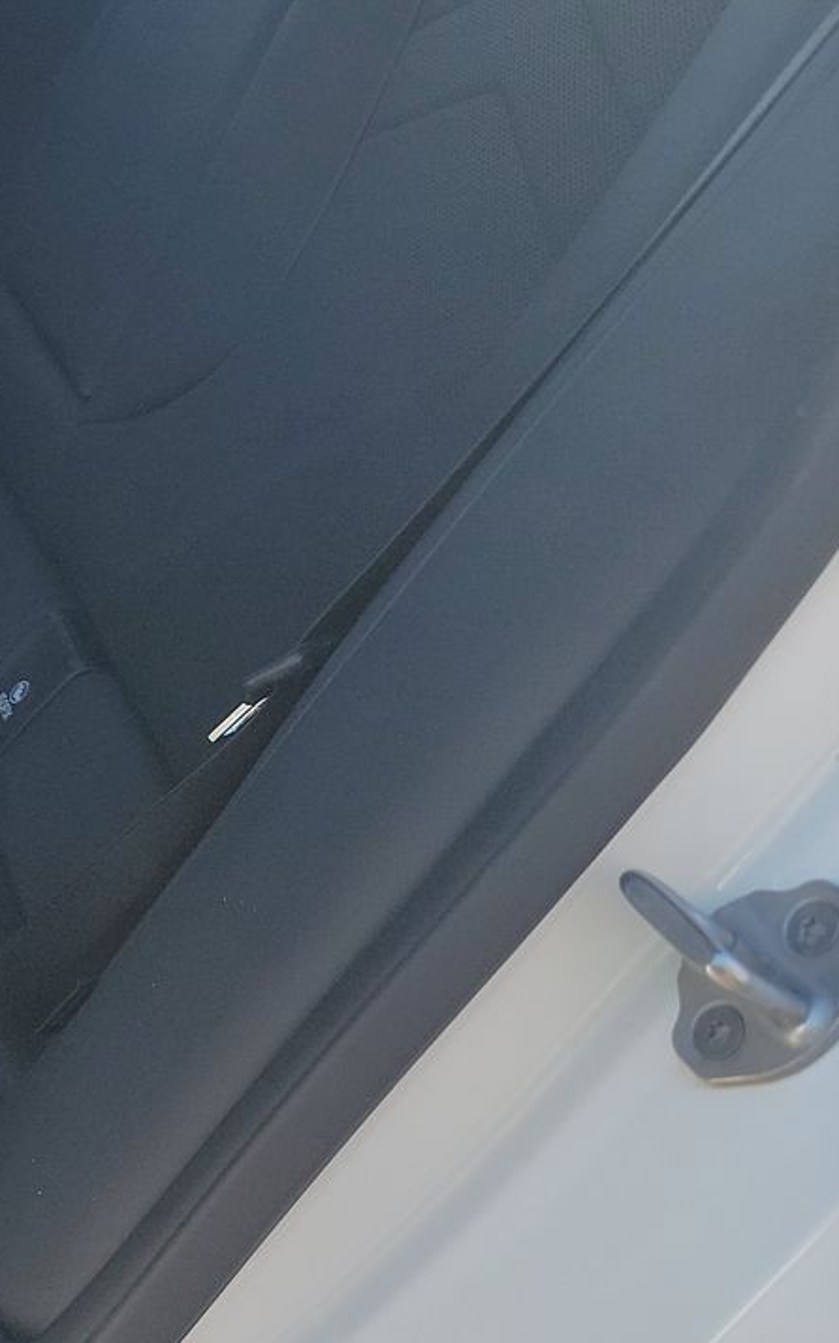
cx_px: -660
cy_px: 340
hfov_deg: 18.1
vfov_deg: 34.9
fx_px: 2086
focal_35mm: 57
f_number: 1.8
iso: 66
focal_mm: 6.7
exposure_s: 1/119
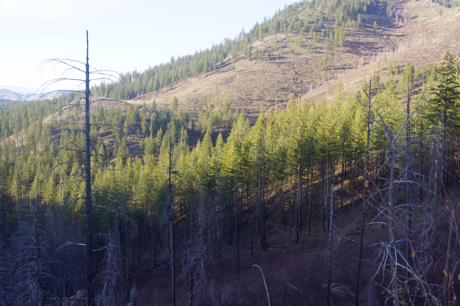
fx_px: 498
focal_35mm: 39
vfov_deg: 34.2
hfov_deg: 49.6
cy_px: 153
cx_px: 230
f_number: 7.1
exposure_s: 1/80
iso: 100
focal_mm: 26
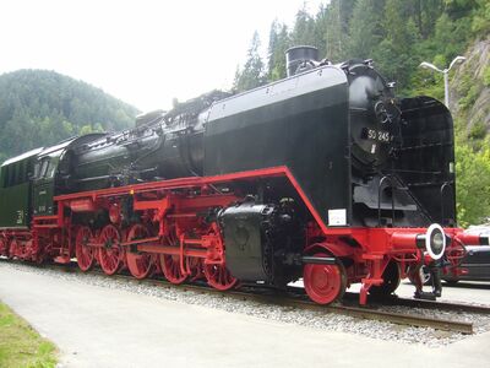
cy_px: 184
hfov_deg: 52.6
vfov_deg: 40.7
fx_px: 495
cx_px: 245
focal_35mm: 35
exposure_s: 1/80
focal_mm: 5.8
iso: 80
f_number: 2.8
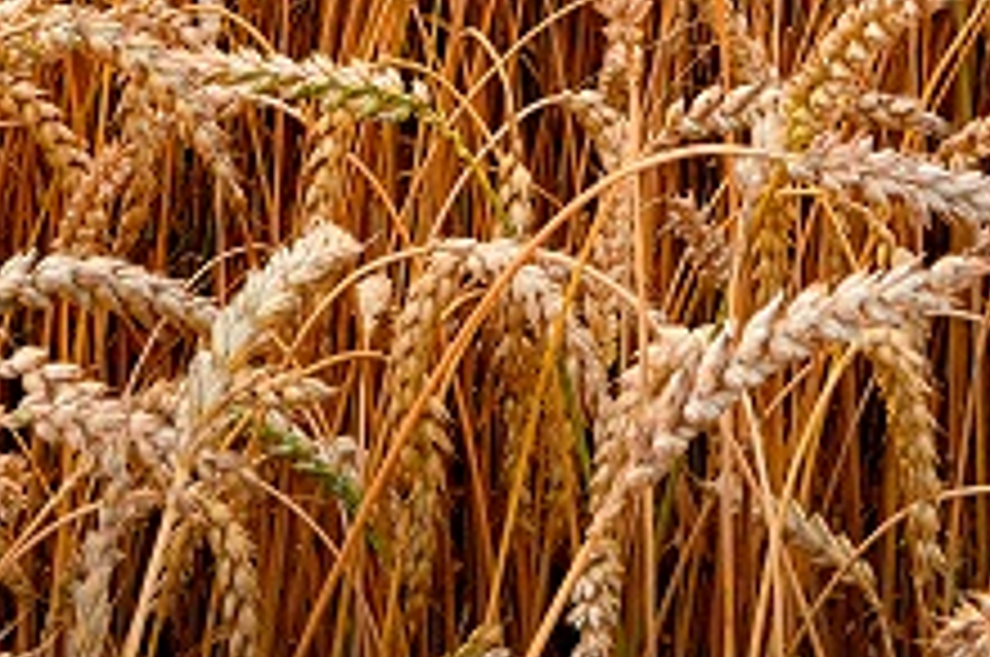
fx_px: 2169
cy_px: -999
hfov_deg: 25.5
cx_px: 722
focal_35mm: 79
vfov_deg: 12.6
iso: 64
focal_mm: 14
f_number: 11
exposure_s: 1/2
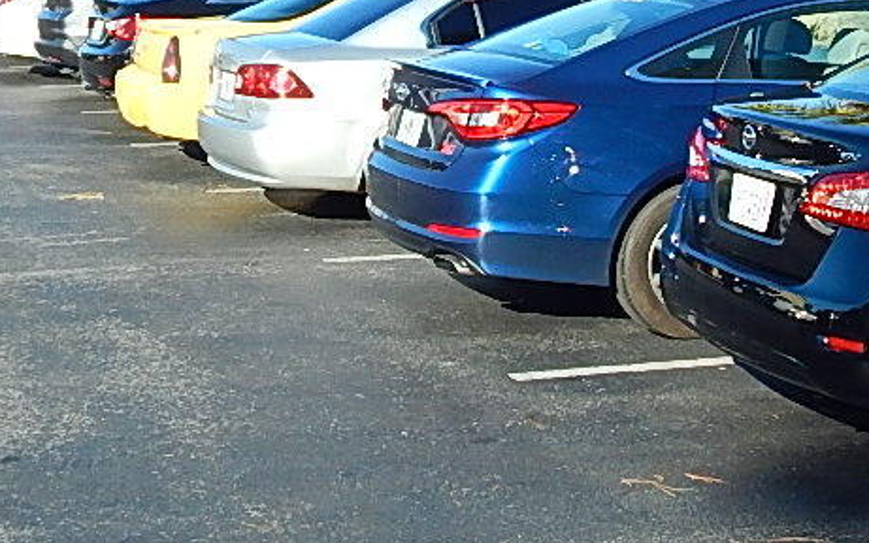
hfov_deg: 25.5
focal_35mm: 81
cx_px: 424
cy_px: 172
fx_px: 1918
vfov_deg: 16.1
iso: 125
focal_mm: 4
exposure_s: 1/800
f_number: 3
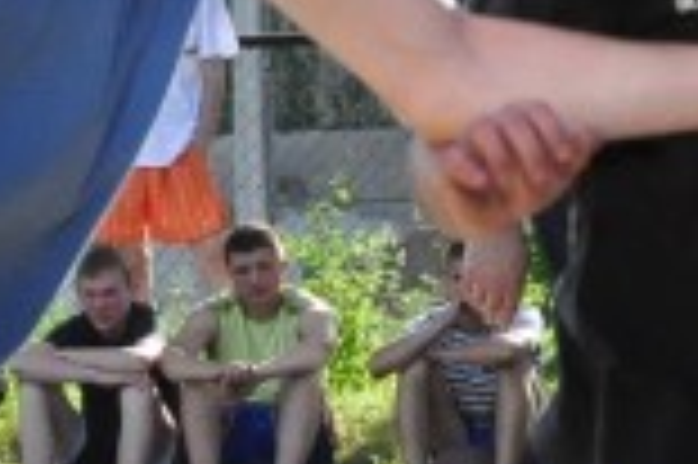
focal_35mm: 479
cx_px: -18
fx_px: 9277
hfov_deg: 4.3
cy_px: 363
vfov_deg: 2.9
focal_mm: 62
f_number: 5.6
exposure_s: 1/2500
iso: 2000
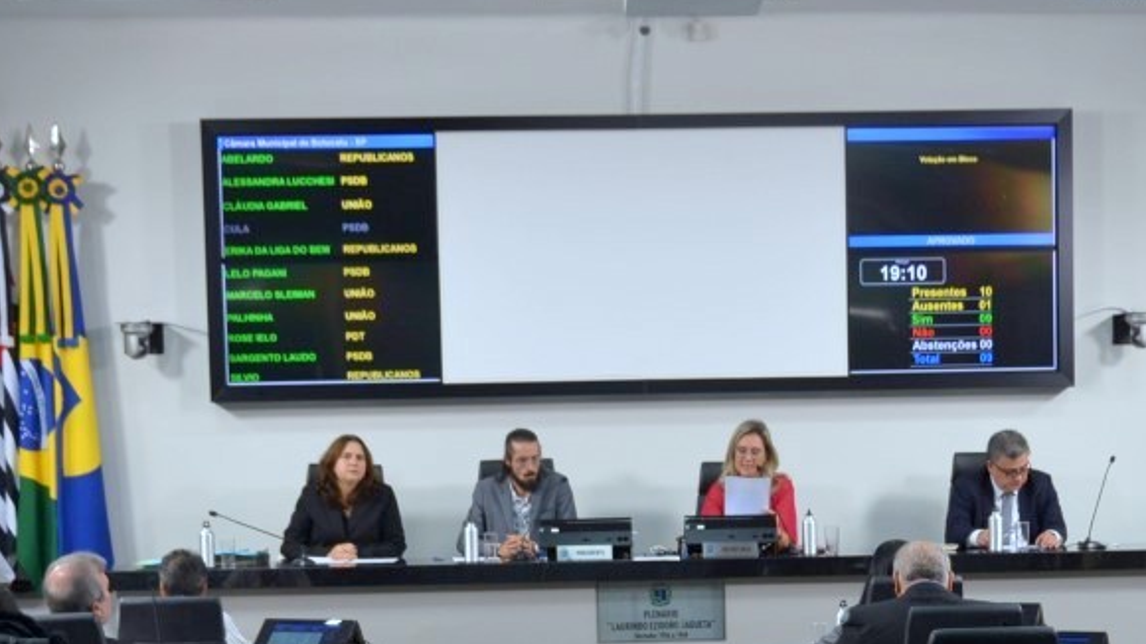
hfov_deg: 26.1
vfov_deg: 14.7
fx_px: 2461
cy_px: 654
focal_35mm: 81
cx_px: 718
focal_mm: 26
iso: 400
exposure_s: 1/100
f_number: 4
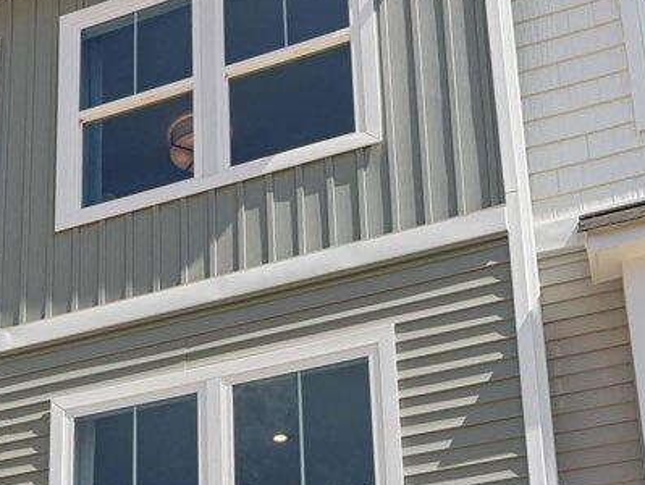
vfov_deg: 19.0
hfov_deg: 27.3
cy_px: 704
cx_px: 92
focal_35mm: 69
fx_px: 1287
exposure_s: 1/400
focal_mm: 14
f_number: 8
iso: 100
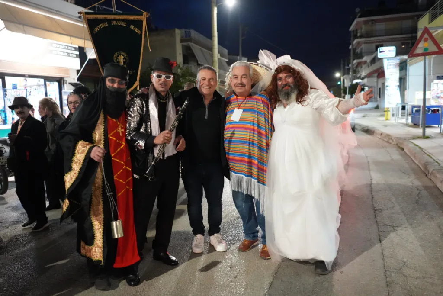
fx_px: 345
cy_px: 148
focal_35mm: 28
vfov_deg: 46.5
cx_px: 222
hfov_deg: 65.4
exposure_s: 1/160
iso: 10000
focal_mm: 28
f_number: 2.2
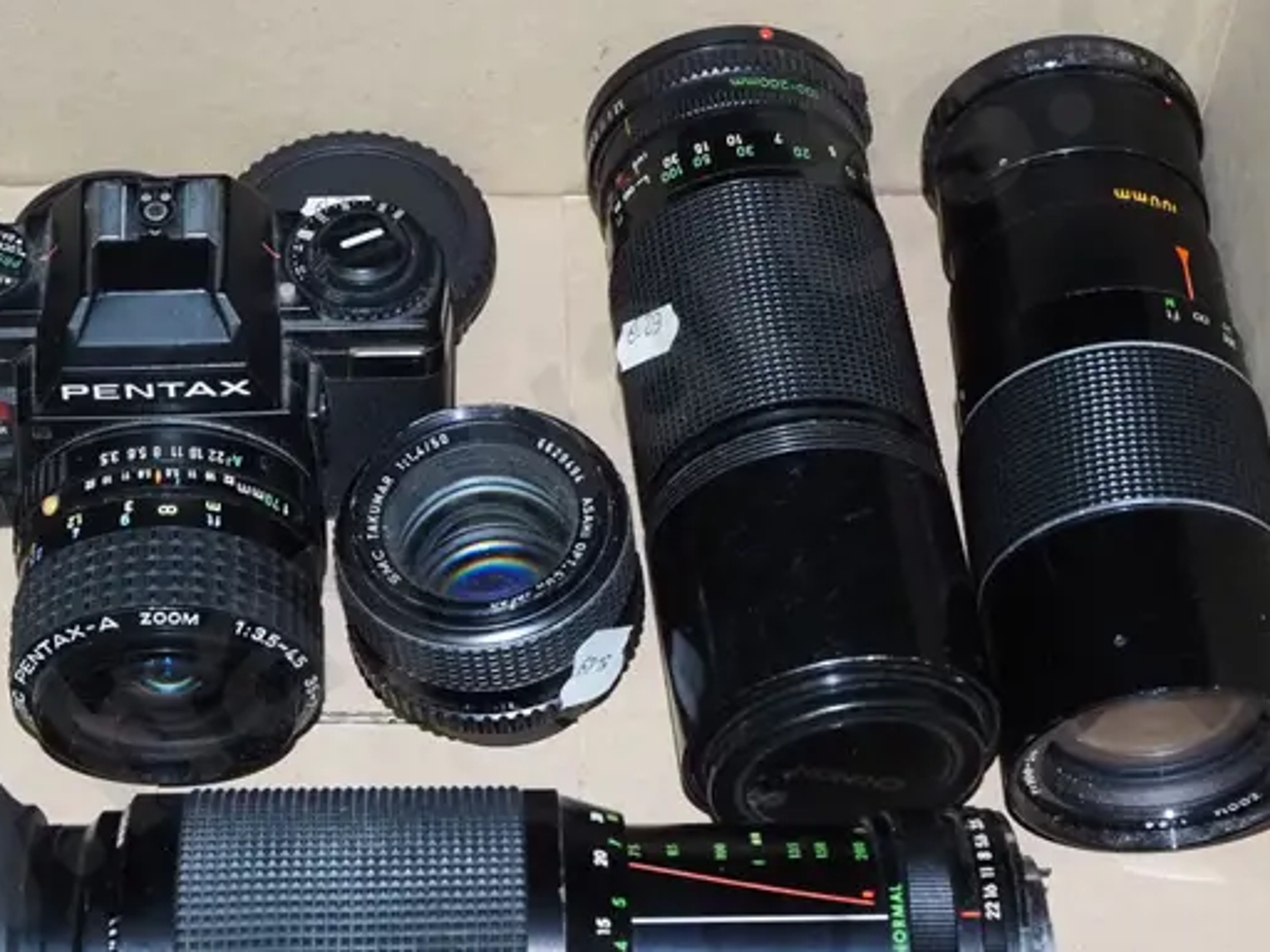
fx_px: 2935
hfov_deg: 24.4
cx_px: 558
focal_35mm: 80
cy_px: 436
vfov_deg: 18.4
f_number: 5.6
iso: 2500
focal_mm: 20
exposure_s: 1/160
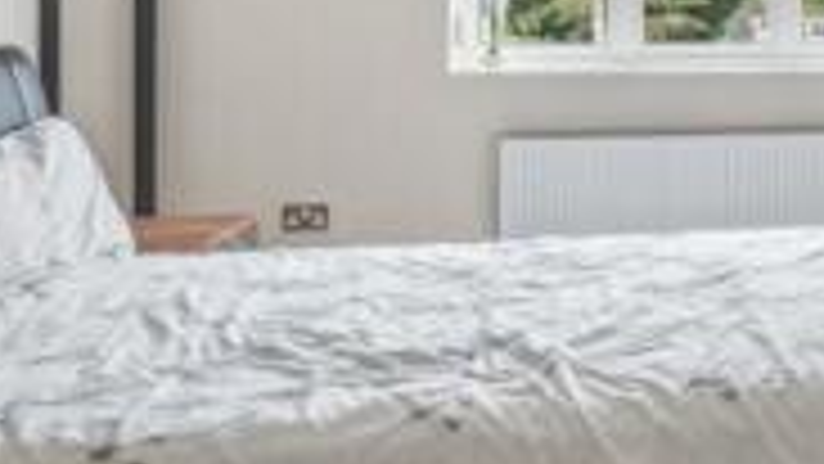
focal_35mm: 60
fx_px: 1311
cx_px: 937
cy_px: 16
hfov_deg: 30.6
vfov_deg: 19.6
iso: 640
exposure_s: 1/10
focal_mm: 16
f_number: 6.3
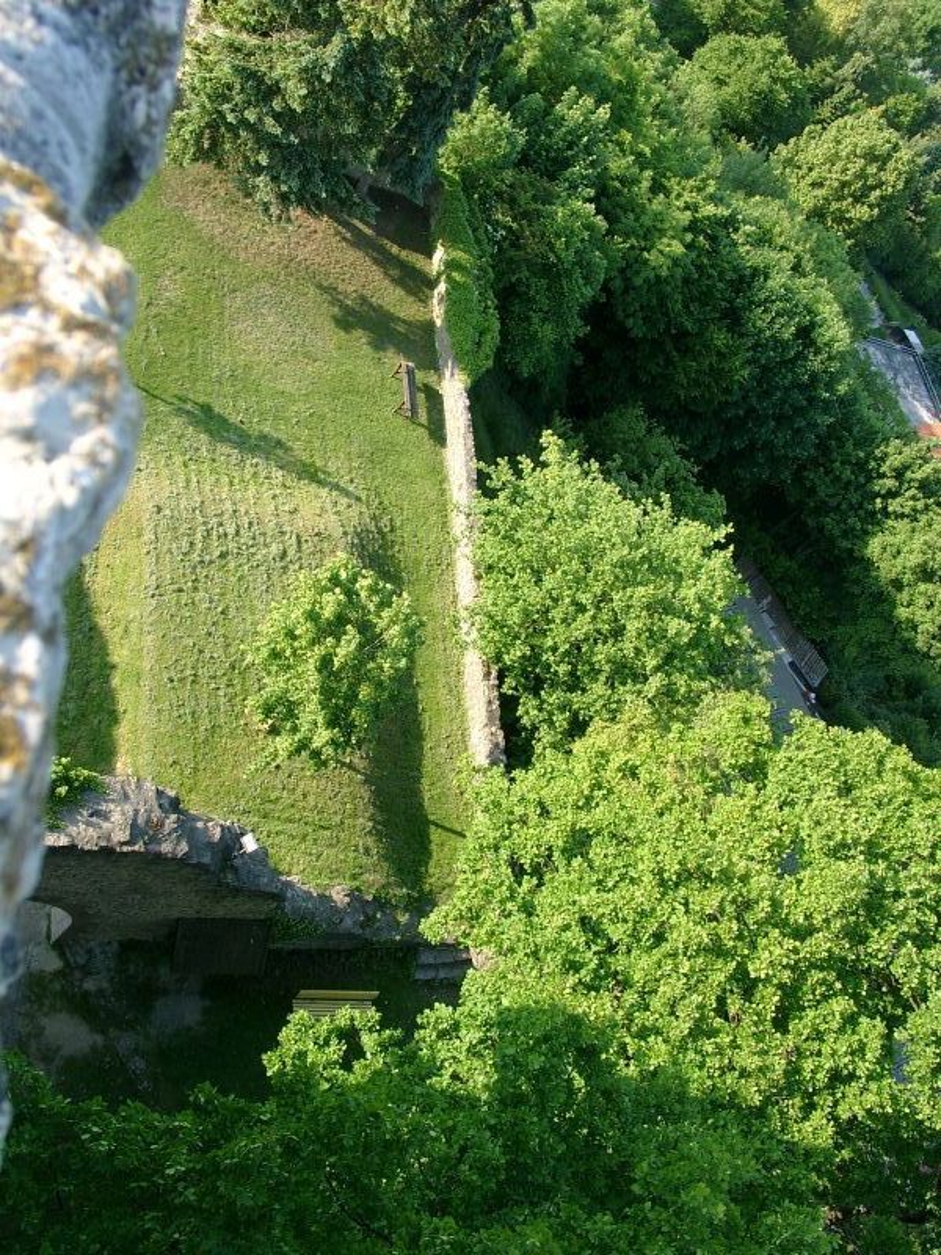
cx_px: 470
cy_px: 628
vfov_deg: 54.0
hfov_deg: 41.8
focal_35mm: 34
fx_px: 1232
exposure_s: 1/134
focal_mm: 7.13
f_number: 4
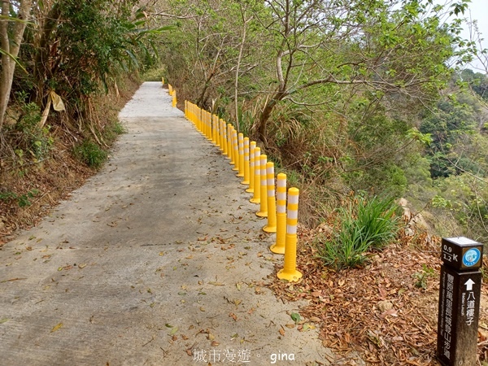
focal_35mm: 25
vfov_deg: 54.9
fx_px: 352
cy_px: 183
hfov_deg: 69.4
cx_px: 244
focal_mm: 4.6
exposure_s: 1/136
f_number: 1.8
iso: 32
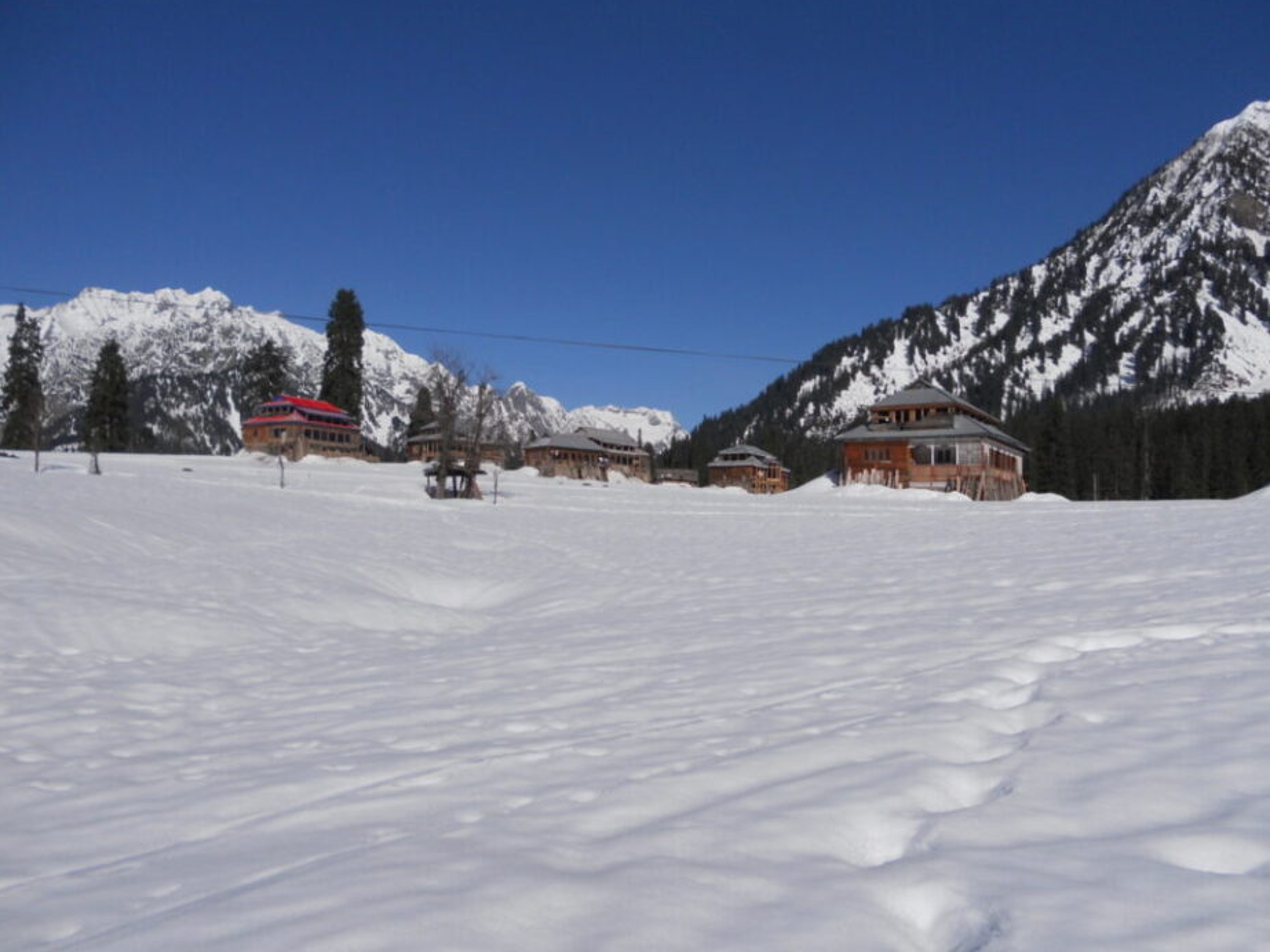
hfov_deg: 60.0
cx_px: 614
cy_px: 522
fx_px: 1100
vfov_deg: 46.7
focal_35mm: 30
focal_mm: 4.9
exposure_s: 1/640
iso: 80
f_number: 8
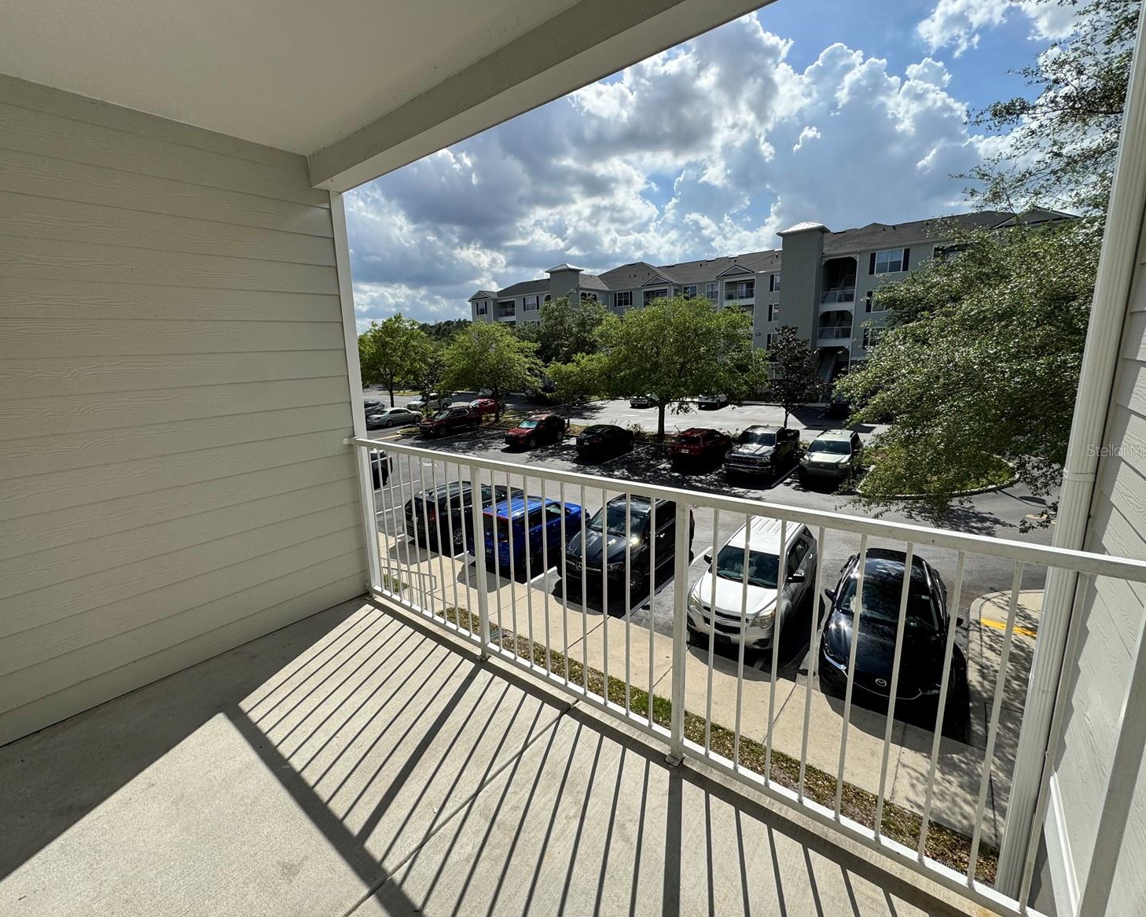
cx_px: 532
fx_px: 509
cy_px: 450
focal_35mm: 15
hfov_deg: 96.6
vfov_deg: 84.0
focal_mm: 2.22
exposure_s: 1/2584
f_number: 2.2
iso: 50
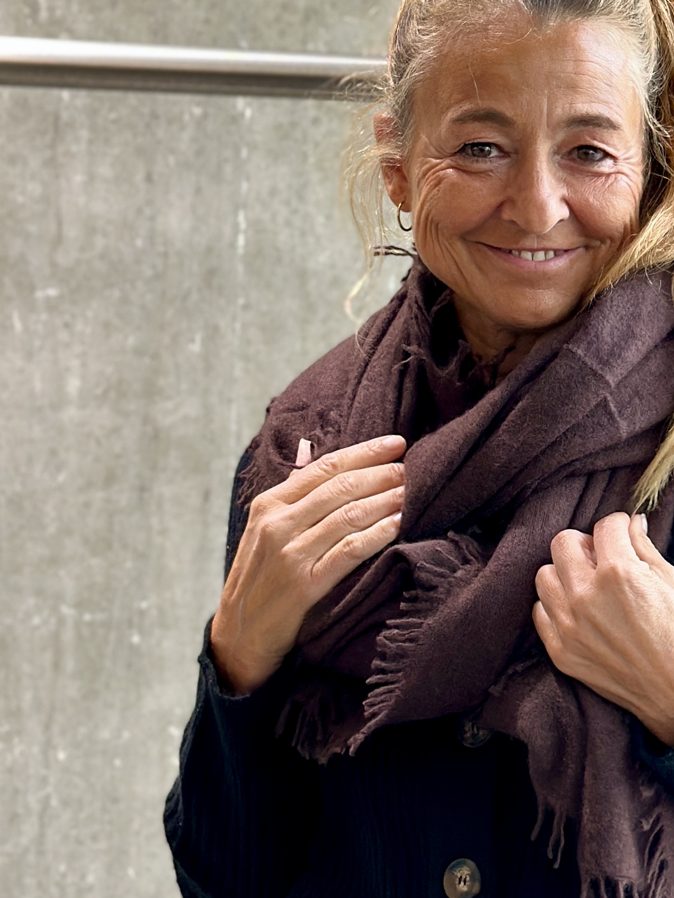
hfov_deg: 12.9
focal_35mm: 114
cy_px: 509
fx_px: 2960
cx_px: 526
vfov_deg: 17.3
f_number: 1.78
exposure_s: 1/114
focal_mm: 6.86
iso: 125
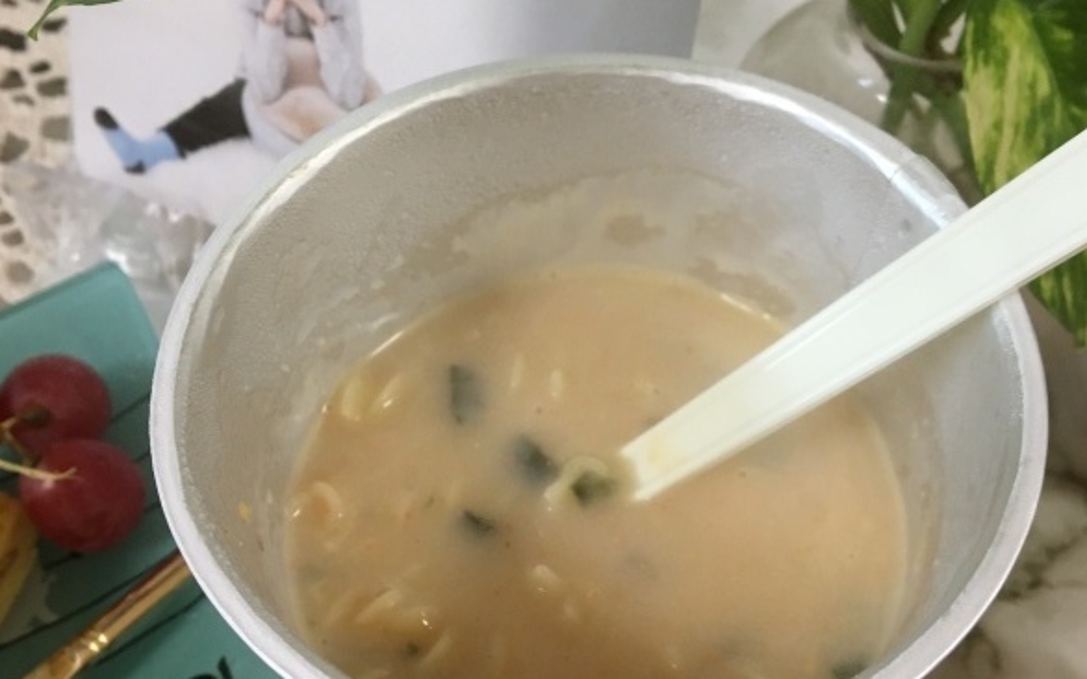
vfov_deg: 30.5
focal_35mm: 42
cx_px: 544
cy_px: 377
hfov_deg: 47.2
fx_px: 1244
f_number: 2.2
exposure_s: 1/30
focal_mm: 4.15
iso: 125
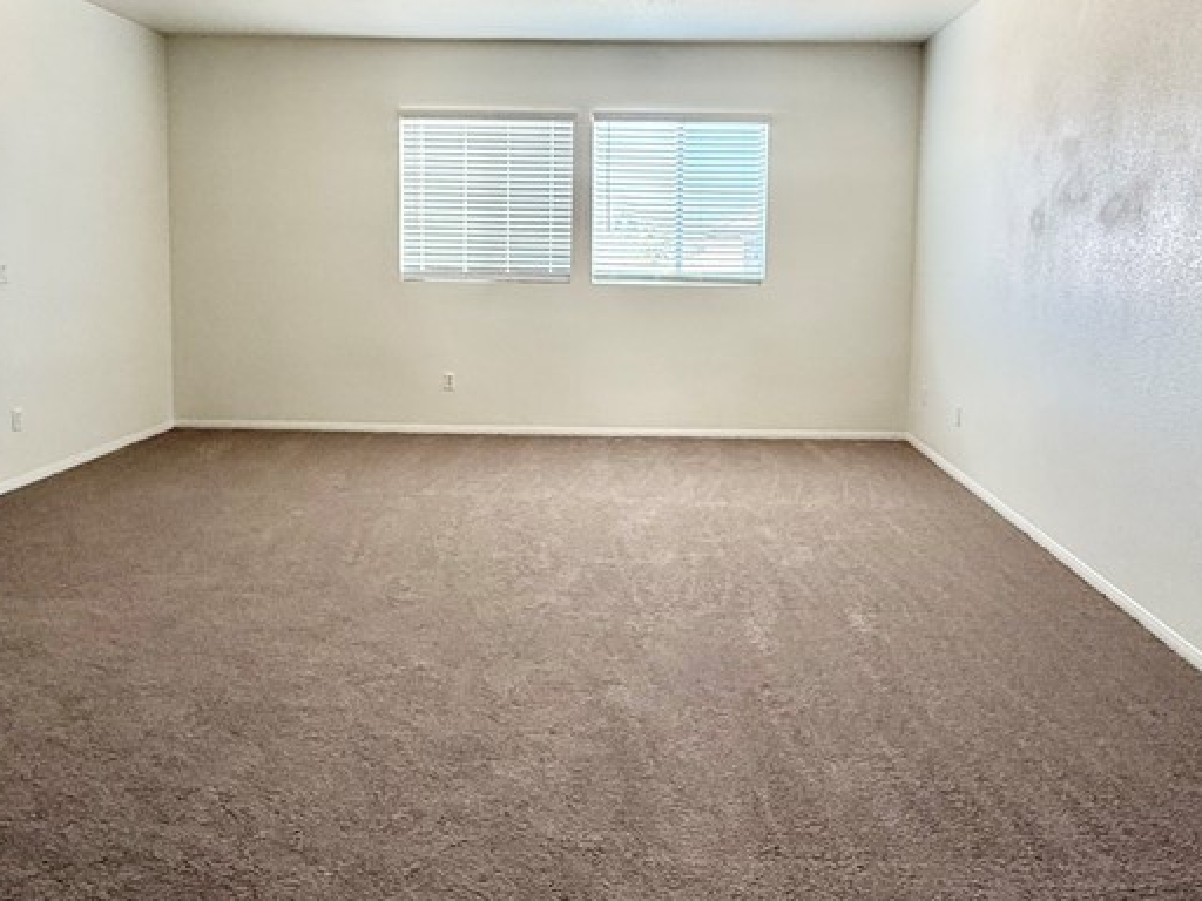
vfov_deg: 49.1
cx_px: 646
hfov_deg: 63.4
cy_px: 319
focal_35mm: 28
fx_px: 972
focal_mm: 2.22
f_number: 2.2
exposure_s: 1/99
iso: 160
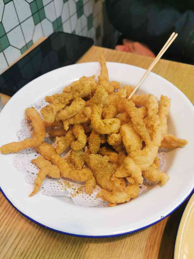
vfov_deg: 65.3
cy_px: 130
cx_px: 97
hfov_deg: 51.4
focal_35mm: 27
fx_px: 202
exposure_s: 1/50
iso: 200
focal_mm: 5.58
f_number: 1.8
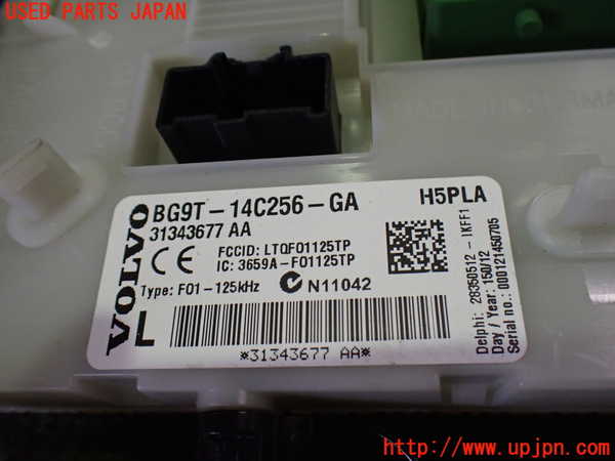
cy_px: 230
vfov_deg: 46.8
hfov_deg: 60.0
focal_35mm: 30
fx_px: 533
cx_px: 308
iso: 500
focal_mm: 5.4
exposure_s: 1/125
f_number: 2.3
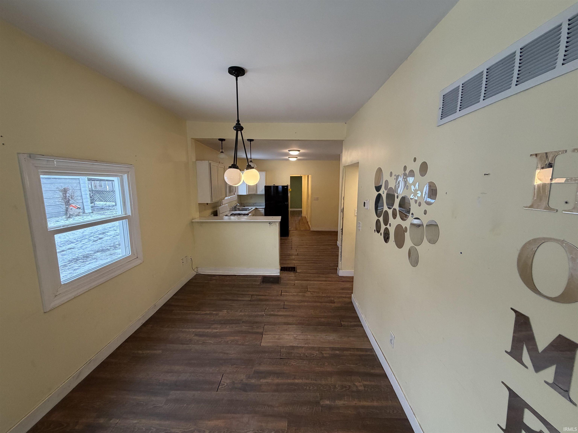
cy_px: 216
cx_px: 289
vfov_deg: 85.7
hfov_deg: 102.1
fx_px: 234
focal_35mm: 14
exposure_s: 1/120
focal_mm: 2.22
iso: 250
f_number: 2.2
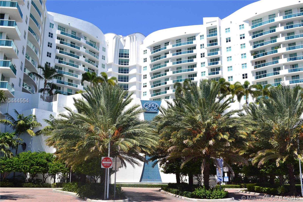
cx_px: 152
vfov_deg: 34.2
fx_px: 328
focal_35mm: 39
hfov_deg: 49.6
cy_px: 101
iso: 400
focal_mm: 26
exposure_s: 1/400
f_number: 11
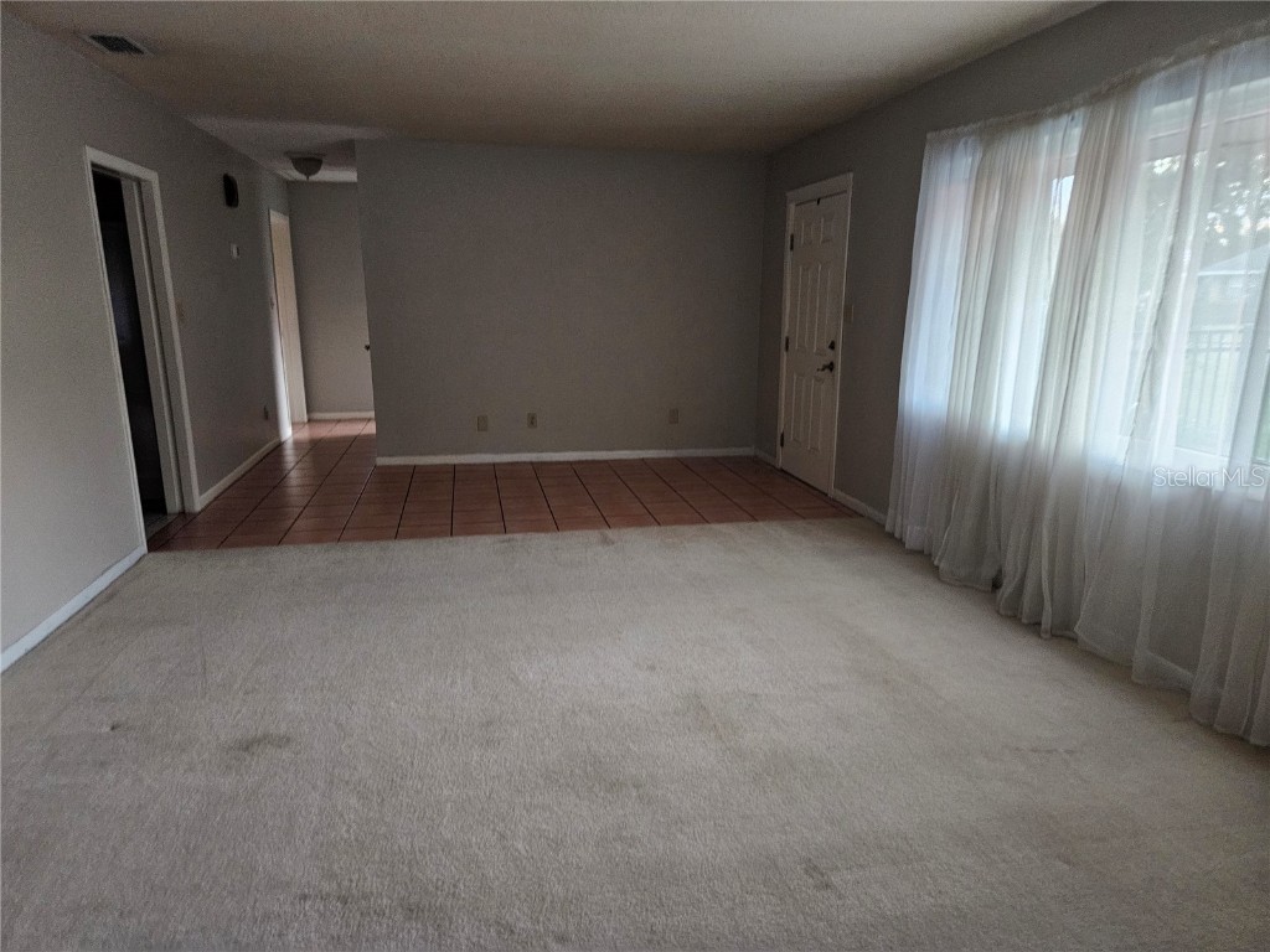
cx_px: 635
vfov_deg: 58.9
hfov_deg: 73.9
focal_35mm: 23
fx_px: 844
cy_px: 476
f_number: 1.8
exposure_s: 1/24
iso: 500
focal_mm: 5.4
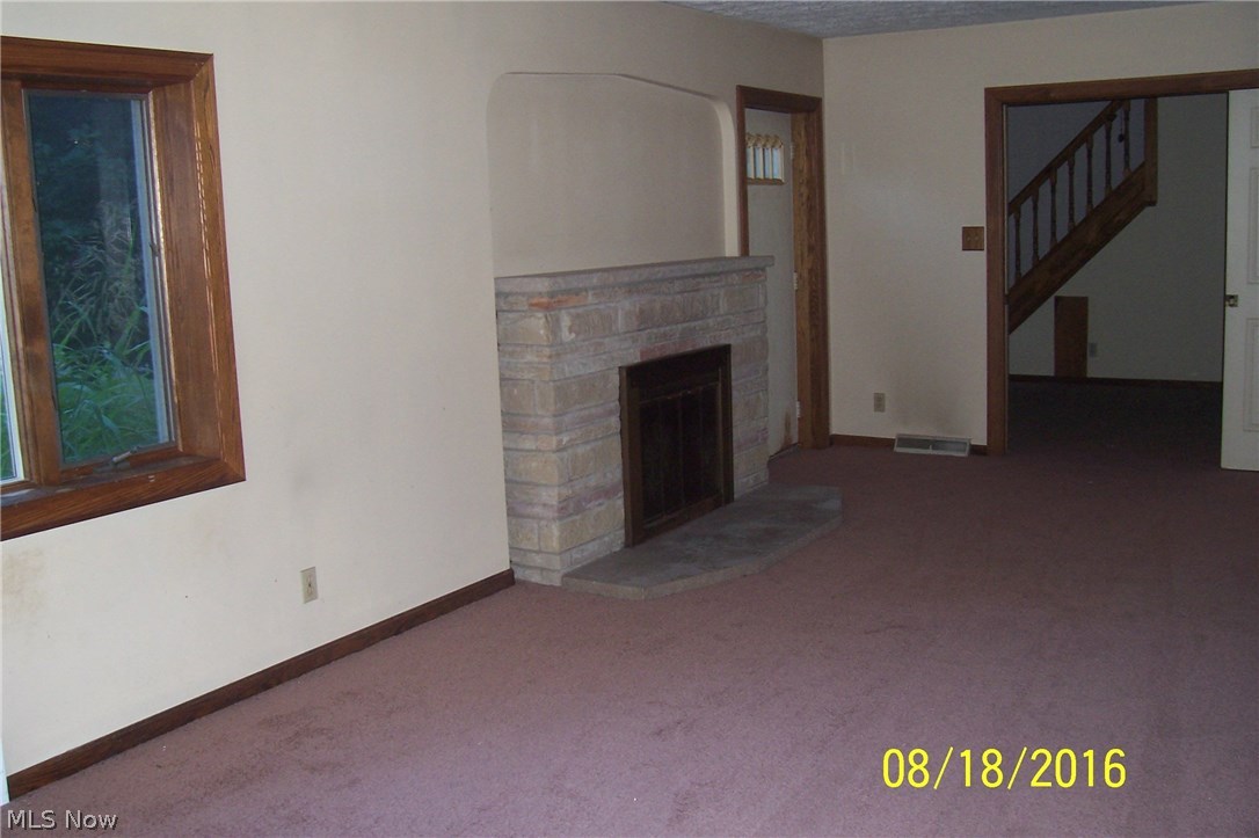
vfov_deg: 38.8
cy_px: 419
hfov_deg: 55.8
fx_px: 1188
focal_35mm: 34
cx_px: 630
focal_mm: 5.6
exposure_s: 1/60
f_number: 2.7
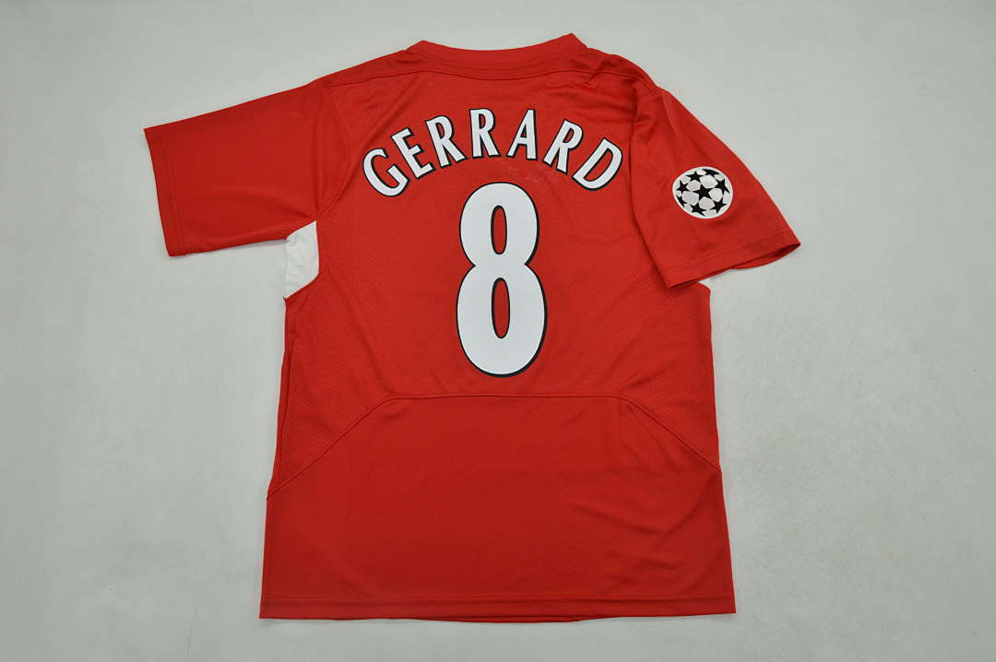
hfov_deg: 59.5
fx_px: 871
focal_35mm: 32
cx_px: 498
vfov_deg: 41.6
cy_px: 331
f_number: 9
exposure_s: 1/200
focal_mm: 21
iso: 400
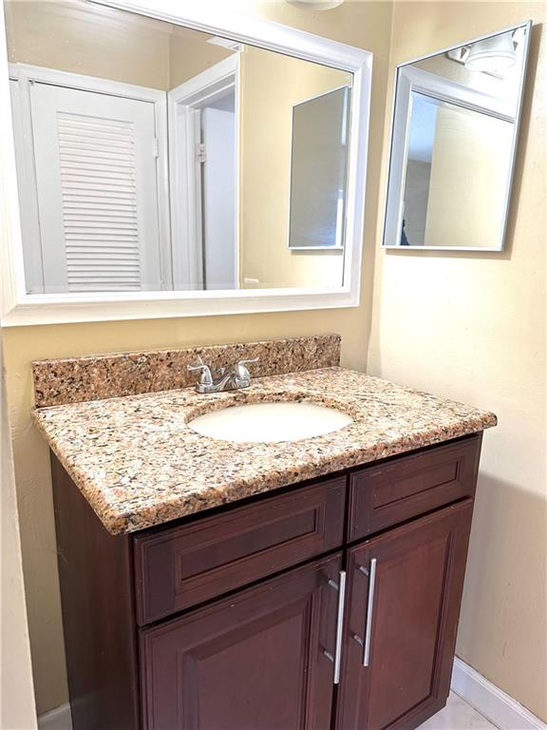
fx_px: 506
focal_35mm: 24
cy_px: 365
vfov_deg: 71.6
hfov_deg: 56.8
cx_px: 274
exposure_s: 1/60
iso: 125
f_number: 1.78
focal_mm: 6.86
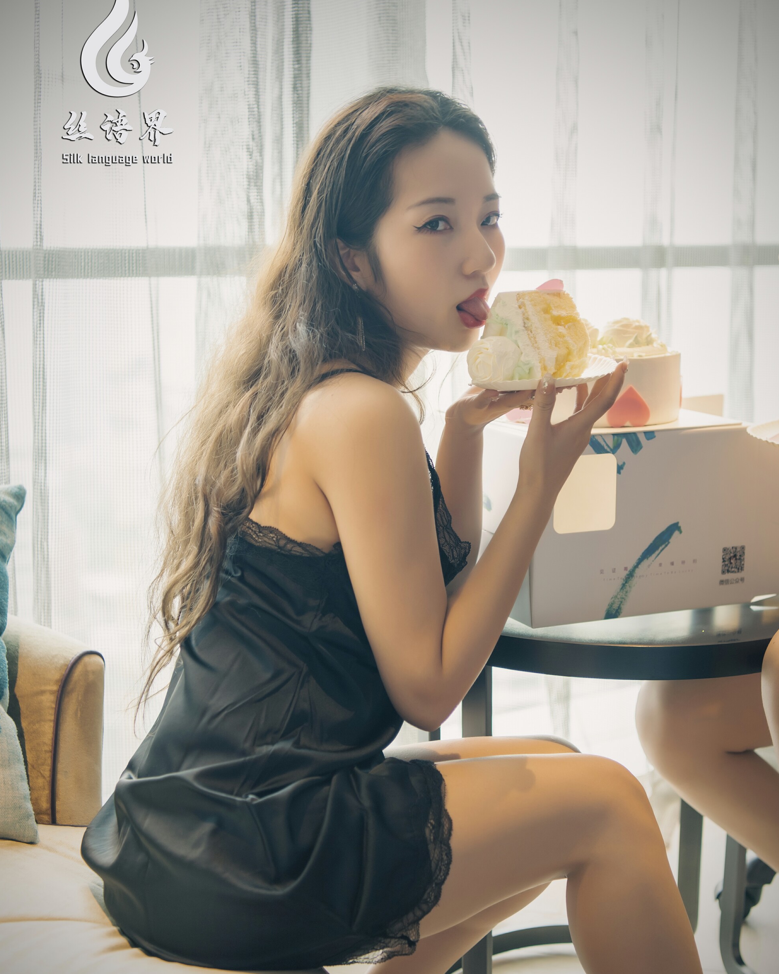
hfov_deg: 27.6
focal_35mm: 55
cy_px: 520
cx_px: 388
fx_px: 1585
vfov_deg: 34.1
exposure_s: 1/25
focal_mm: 48
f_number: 2.8
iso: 140
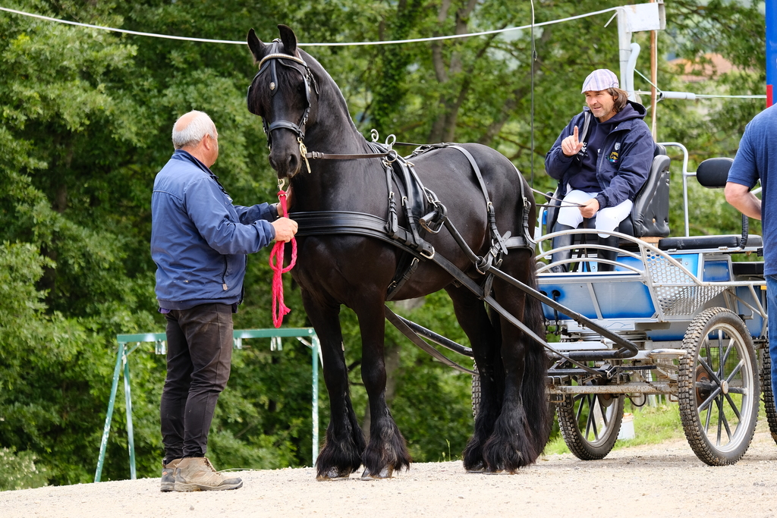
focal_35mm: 212
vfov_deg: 6.5
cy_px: 259
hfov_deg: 9.7
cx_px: 388
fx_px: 4576
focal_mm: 141.3
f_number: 5.6
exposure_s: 1/180
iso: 400
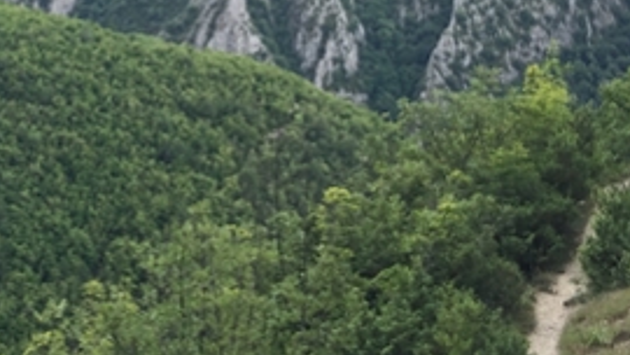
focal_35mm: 82
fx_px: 1370
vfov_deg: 14.0
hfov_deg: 25.5
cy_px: -135
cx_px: 146
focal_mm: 4.15
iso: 32
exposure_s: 1/204
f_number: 2.2
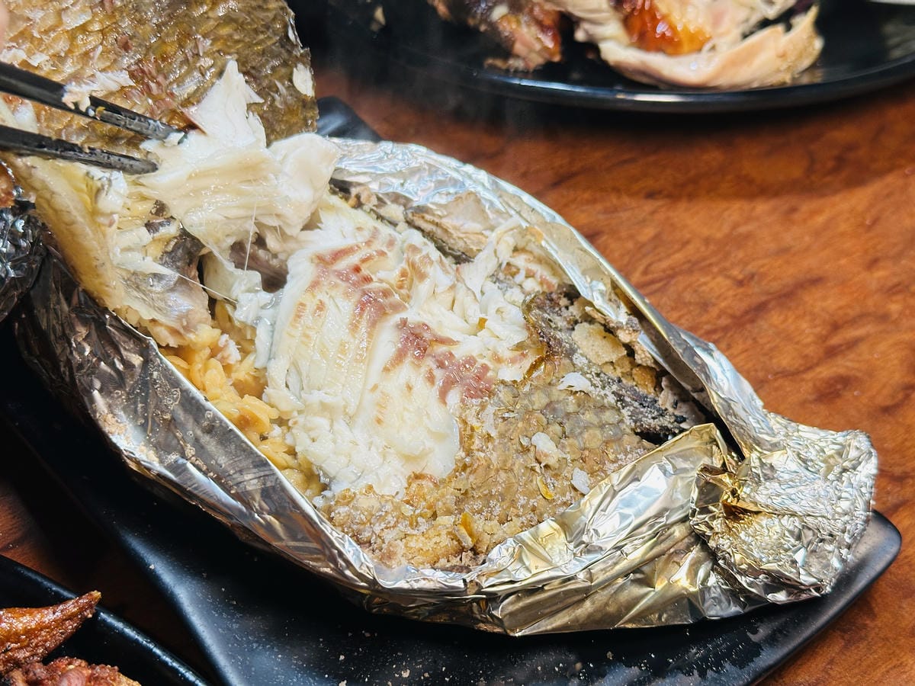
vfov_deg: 30.3
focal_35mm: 48
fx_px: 1269
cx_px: 458
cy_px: 343
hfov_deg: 39.7
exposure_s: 1/120
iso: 64
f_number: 1.78
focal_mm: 6.86
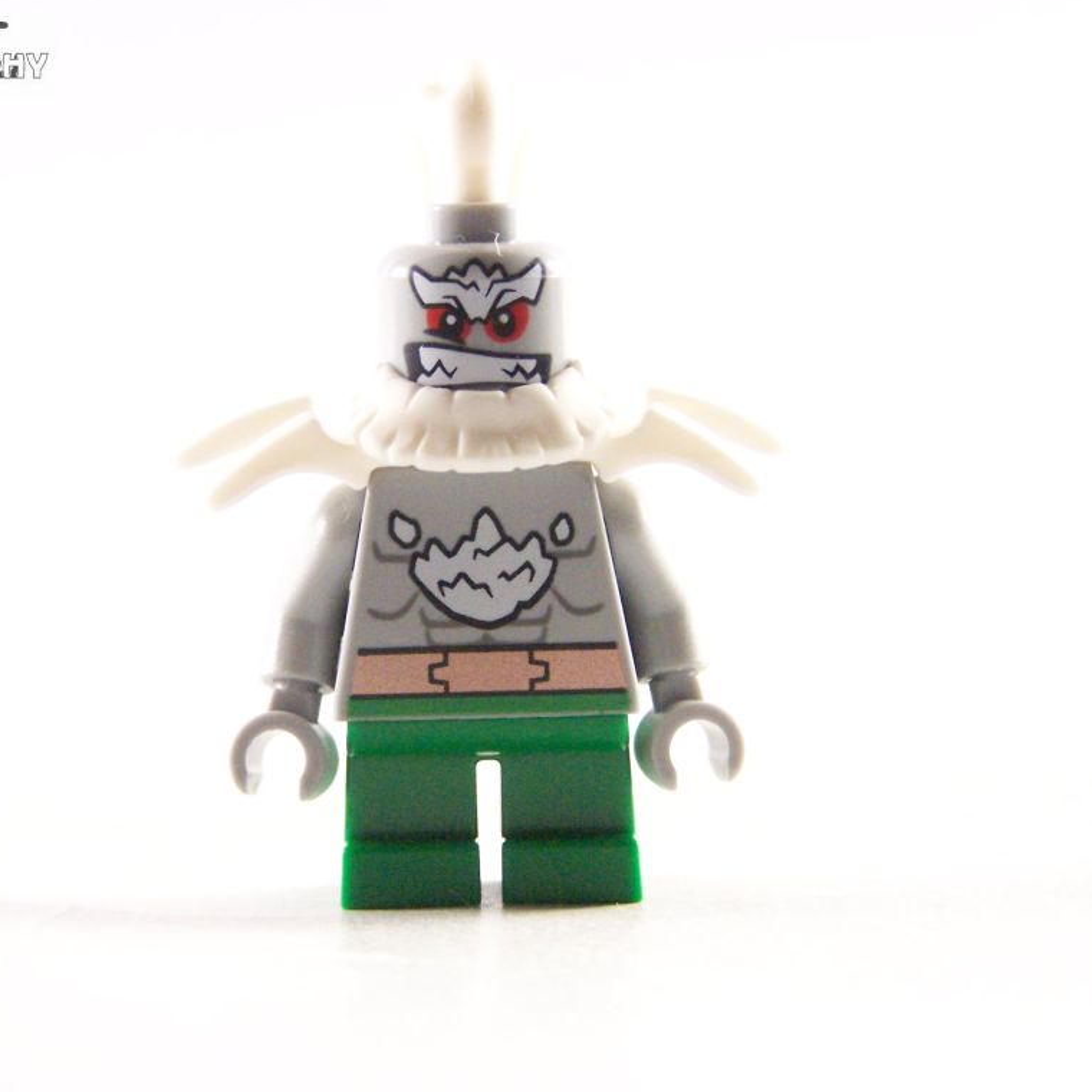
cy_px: 542
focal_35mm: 112
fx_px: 3997
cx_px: 491
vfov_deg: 15.6
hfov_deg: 15.6
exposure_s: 1/45
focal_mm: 15.6
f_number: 3.2
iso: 400
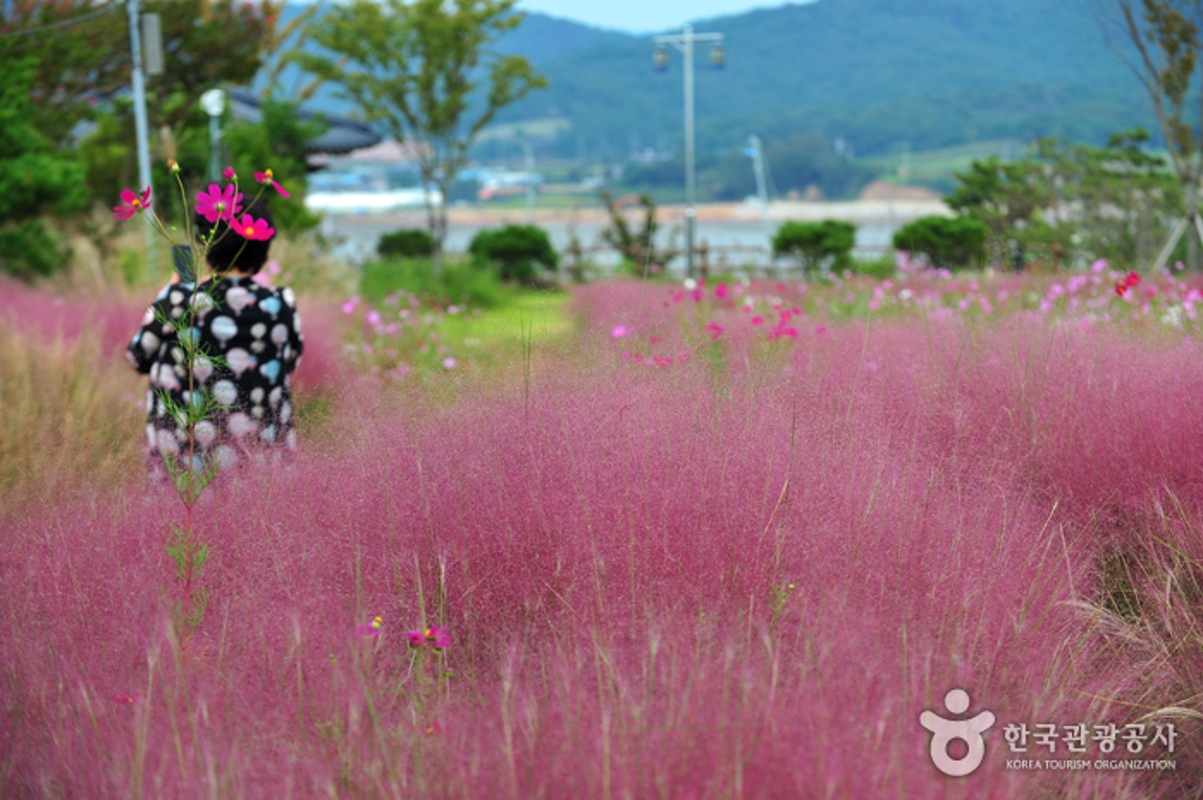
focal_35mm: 110
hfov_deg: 18.6
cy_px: 400
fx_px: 3673
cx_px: 602
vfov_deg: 12.4
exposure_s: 1/400
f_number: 5
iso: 100
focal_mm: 110
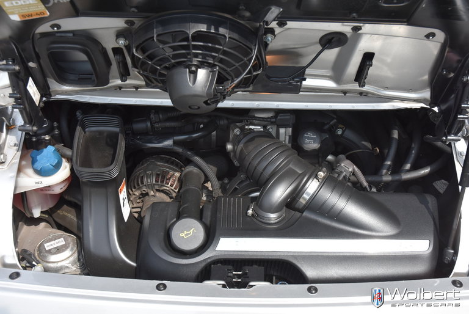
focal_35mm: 40
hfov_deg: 47.9
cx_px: 234
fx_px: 528
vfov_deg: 33.1
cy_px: 157
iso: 450
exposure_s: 1/500
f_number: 8
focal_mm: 27
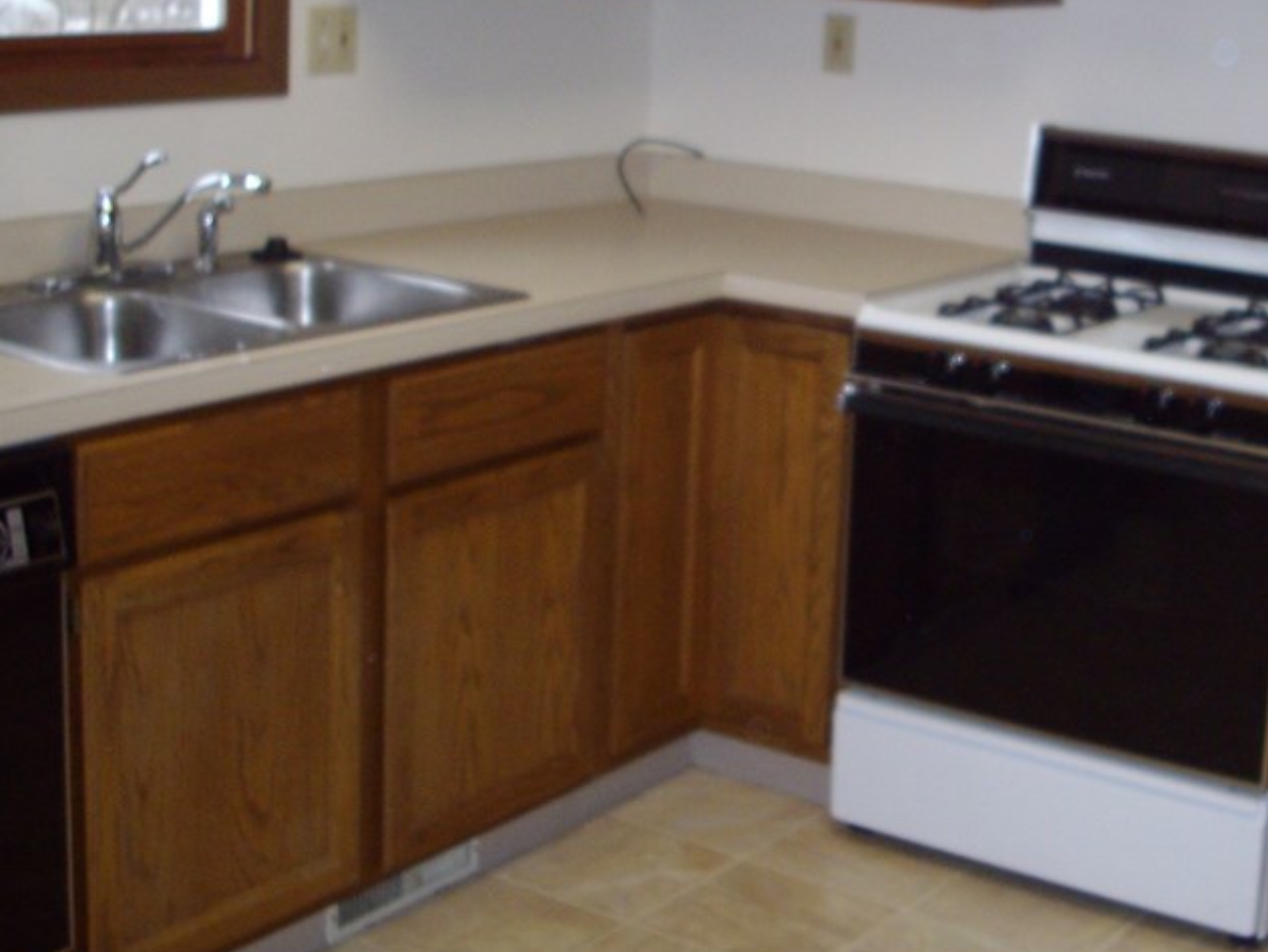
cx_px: 916
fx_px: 2199
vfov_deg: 24.3
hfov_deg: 31.7
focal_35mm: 60
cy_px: 305
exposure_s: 1/50
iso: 160
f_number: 2.8
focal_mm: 6.2
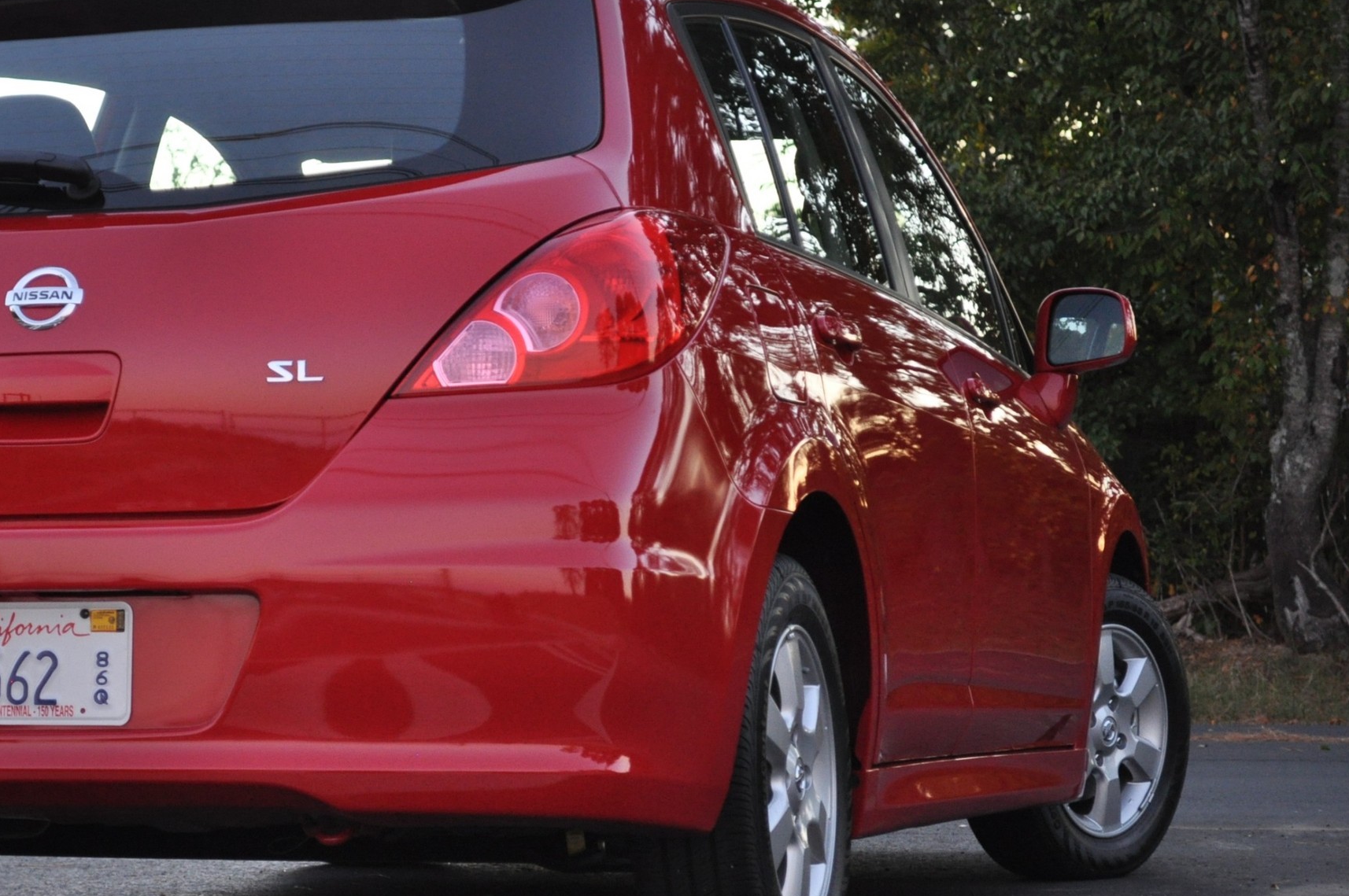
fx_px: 3930
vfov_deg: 13.0
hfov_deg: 19.4
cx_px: 390
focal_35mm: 105
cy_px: 496
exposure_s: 1/30
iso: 800
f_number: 5.6
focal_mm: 48
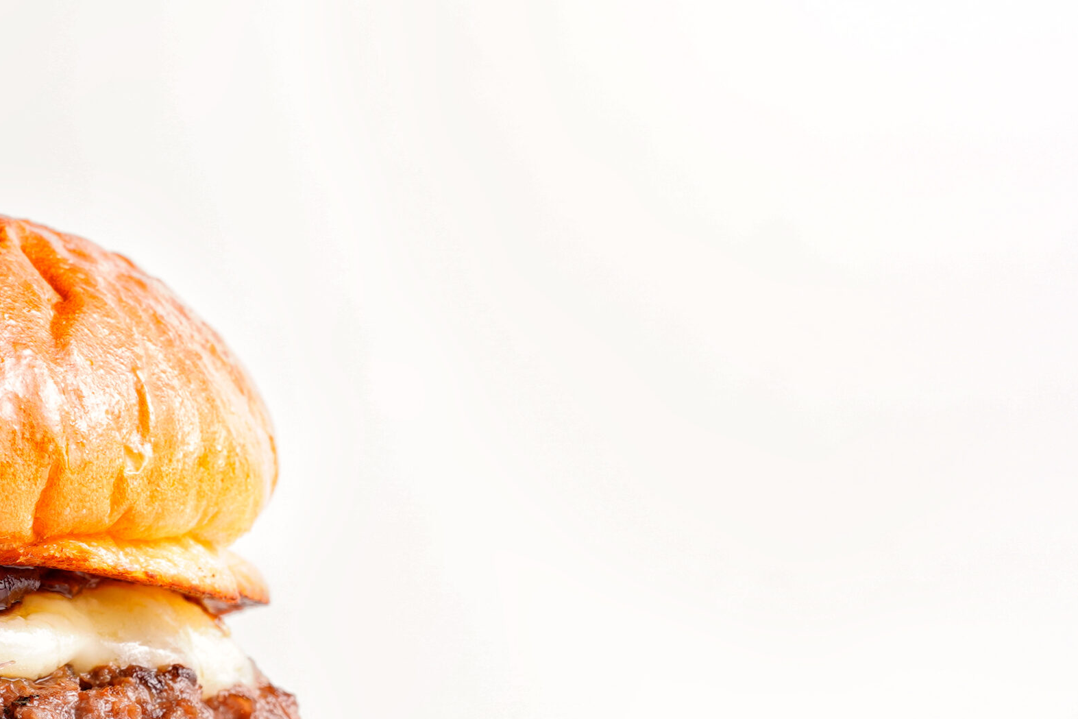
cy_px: 656
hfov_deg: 21.3
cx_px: -206
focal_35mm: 89
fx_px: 2665
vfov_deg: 15.2
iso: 100
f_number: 16
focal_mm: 35
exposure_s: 1/250
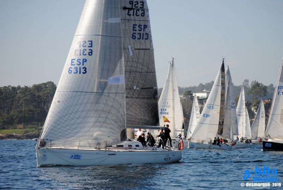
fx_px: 1418
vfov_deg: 7.7
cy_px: 95
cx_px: 142
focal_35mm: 180
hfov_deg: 11.4
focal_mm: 120
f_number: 5.6
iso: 100
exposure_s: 1/500
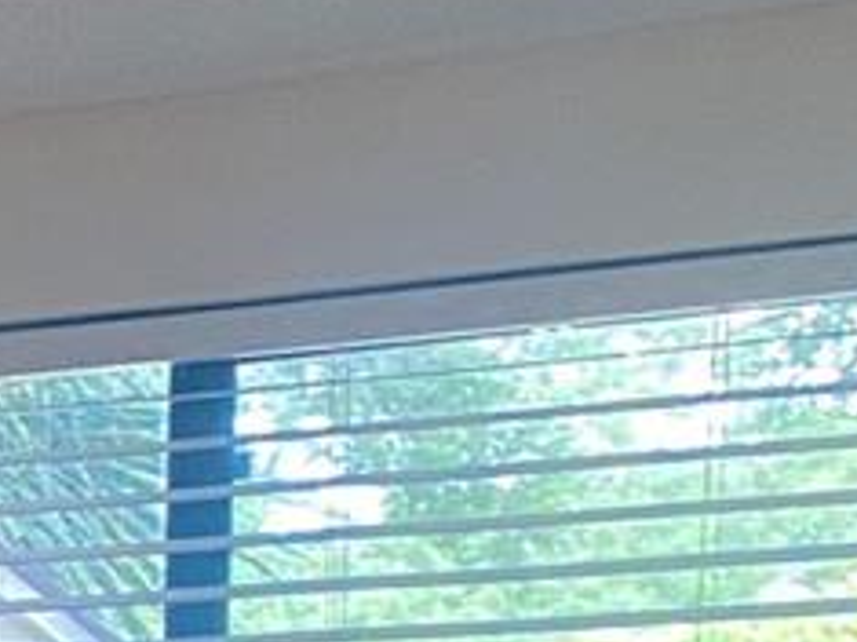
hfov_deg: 9.1
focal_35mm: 177
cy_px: 1437
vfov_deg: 7.9
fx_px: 4380
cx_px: -1663
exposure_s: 1/60
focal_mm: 4.25
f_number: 1.8
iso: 160
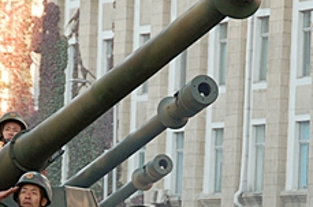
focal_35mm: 412
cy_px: 190
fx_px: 3580
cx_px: 189
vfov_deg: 3.3
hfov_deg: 5.0
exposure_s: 1/320
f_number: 5.6
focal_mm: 105
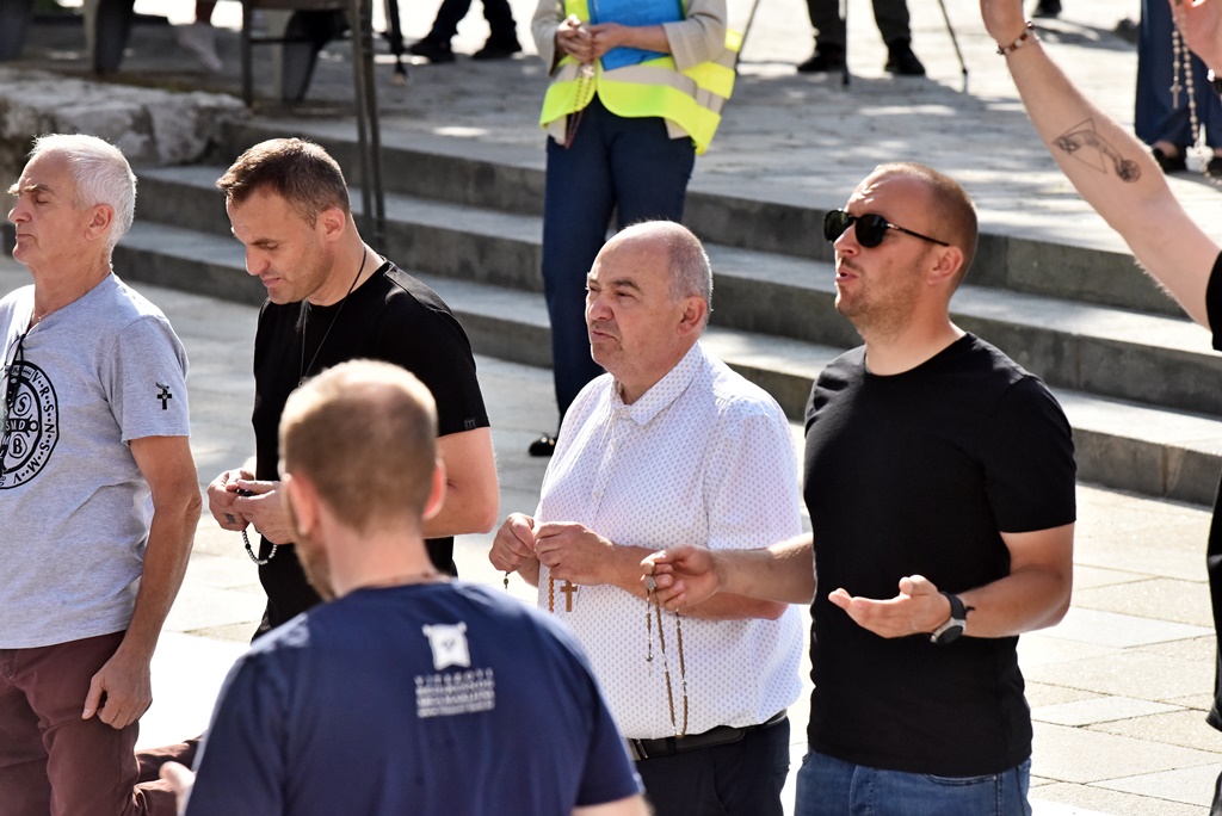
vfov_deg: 6.9
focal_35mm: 200
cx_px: 611
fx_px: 6792
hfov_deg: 10.3
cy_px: 408
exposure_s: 1/4000
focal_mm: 200
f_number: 7.1
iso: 2500
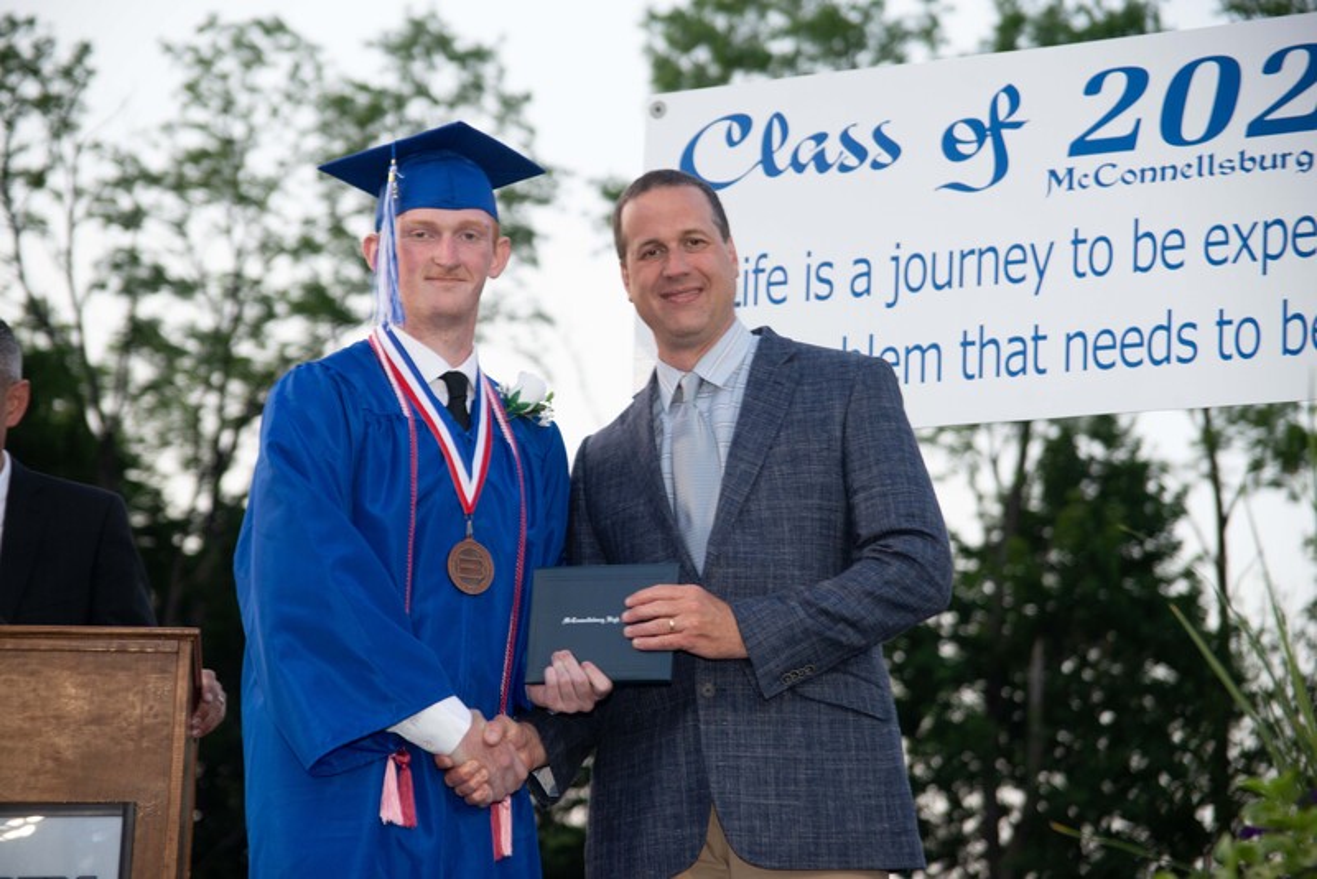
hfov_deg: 17.6
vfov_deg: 11.8
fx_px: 4245
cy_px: 440
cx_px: 658
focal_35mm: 116
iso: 800
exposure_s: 1/80
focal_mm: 116
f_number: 7.1
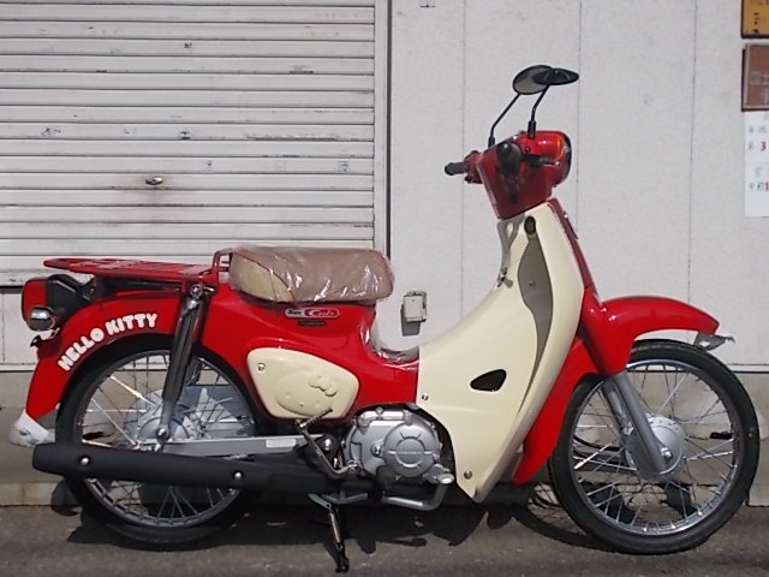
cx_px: 384
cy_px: 288
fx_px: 866
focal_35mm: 39
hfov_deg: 47.9
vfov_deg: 36.8
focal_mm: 6.9
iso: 80
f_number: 9.8
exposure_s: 1/320
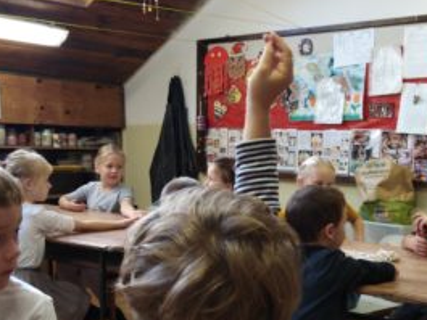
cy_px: 215
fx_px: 617
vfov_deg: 28.9
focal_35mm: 50
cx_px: 290
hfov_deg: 37.7
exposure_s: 1/33.3
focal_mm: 3.46
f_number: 2.2
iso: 258
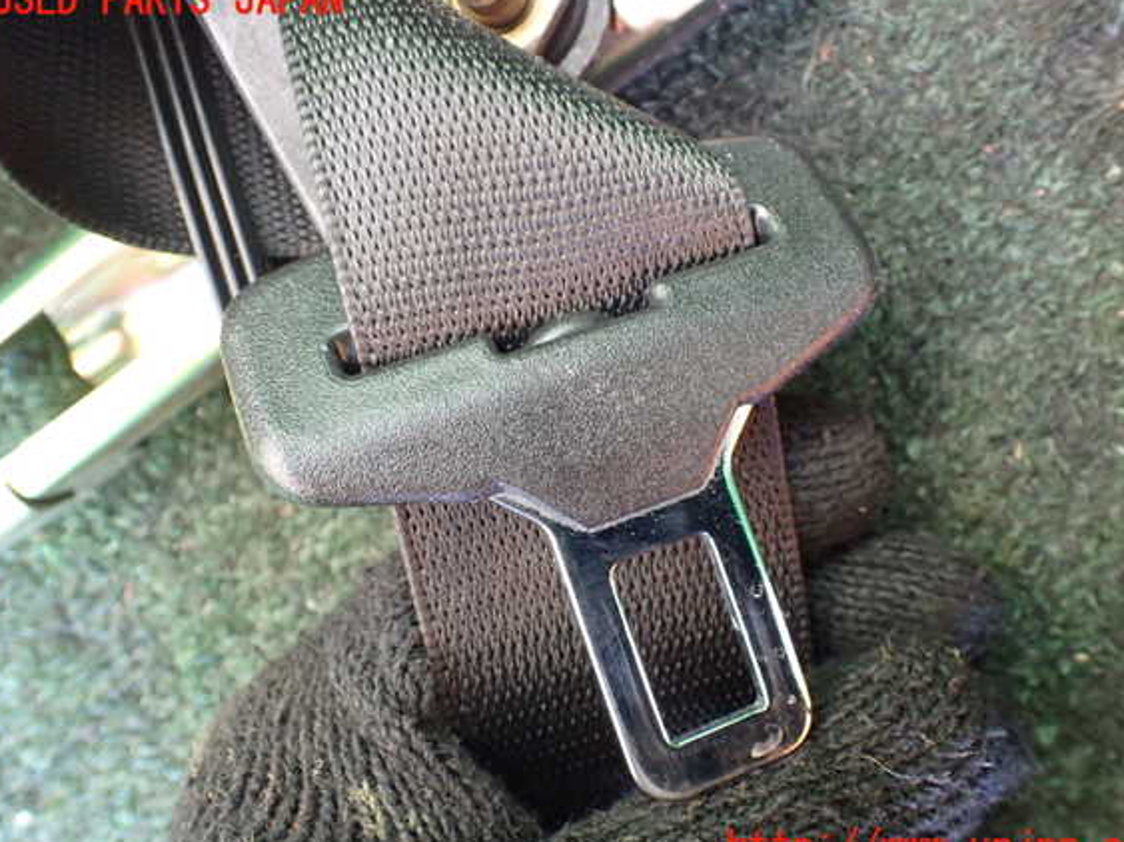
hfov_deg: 56.8
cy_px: 425
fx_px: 1039
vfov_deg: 44.1
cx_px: 579
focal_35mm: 32
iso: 800
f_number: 2.3
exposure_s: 1/40
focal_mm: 5.4
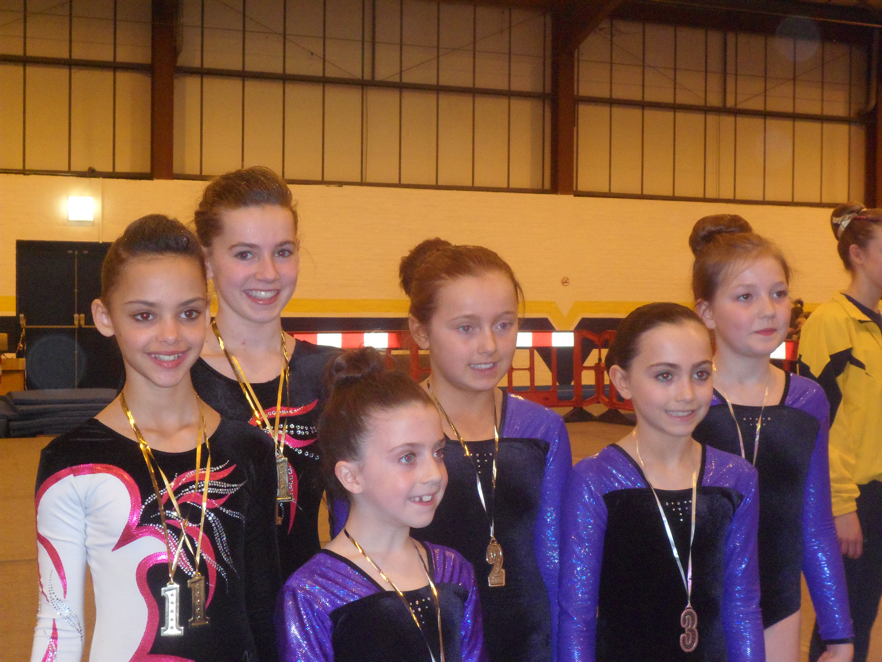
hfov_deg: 36.8
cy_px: 331
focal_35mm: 52
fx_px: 1325
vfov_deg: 28.0
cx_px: 441
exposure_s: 1/60
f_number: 5
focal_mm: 9.3
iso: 400
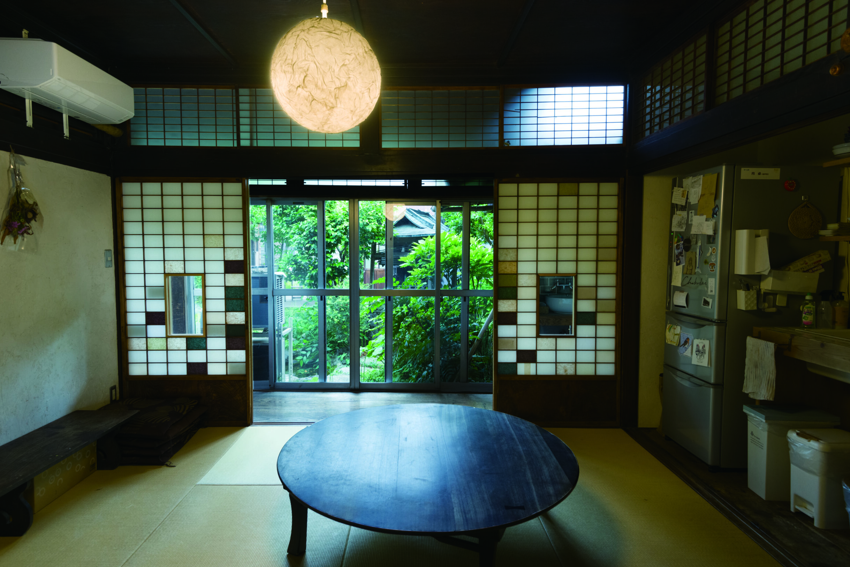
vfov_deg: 59.5
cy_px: 284
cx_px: 405
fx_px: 496
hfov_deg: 81.2
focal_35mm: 21
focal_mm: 20
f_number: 8
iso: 800
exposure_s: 1/5
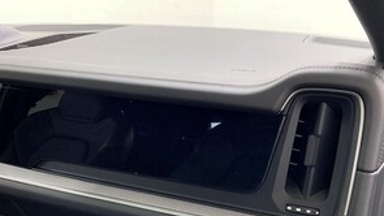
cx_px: 172
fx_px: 458
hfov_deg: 45.4
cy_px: 162
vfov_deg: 26.2
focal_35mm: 45
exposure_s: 1/122
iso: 64
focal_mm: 3
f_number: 1.8
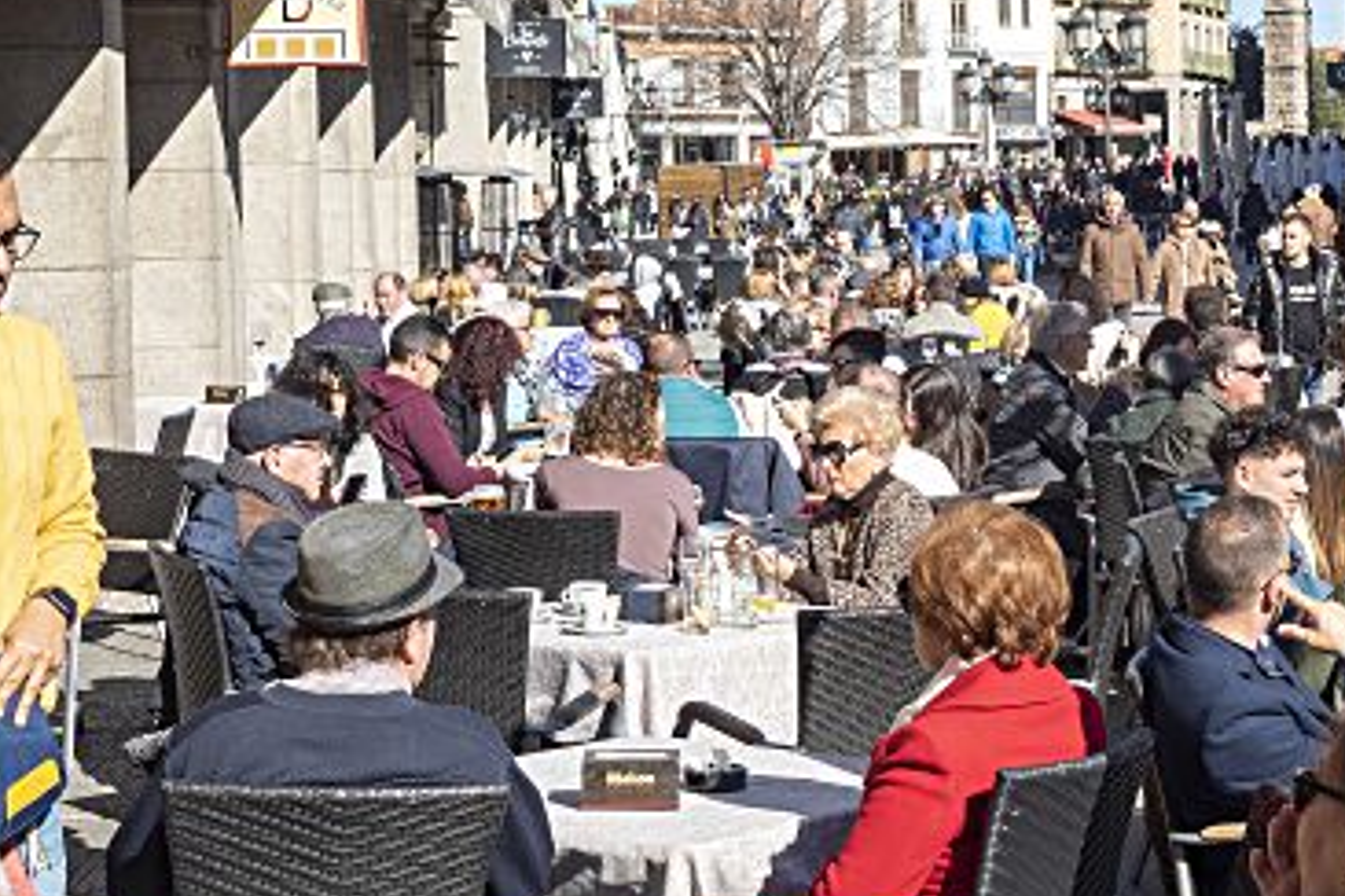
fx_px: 2989
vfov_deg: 17.1
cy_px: 415
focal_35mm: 80
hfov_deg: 25.1
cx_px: 989
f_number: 9
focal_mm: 22
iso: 500
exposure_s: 1/500
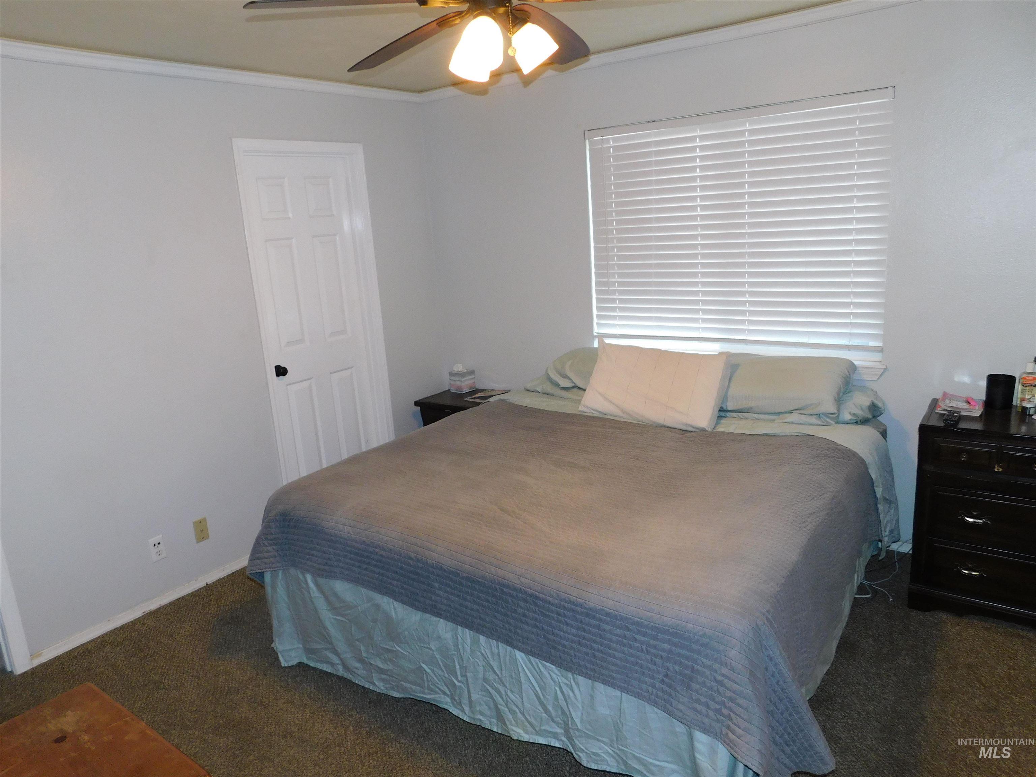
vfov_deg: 56.8
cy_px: 388
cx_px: 518
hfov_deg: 71.6
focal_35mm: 24
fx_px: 718
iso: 200
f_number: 3
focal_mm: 4.1
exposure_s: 1/30
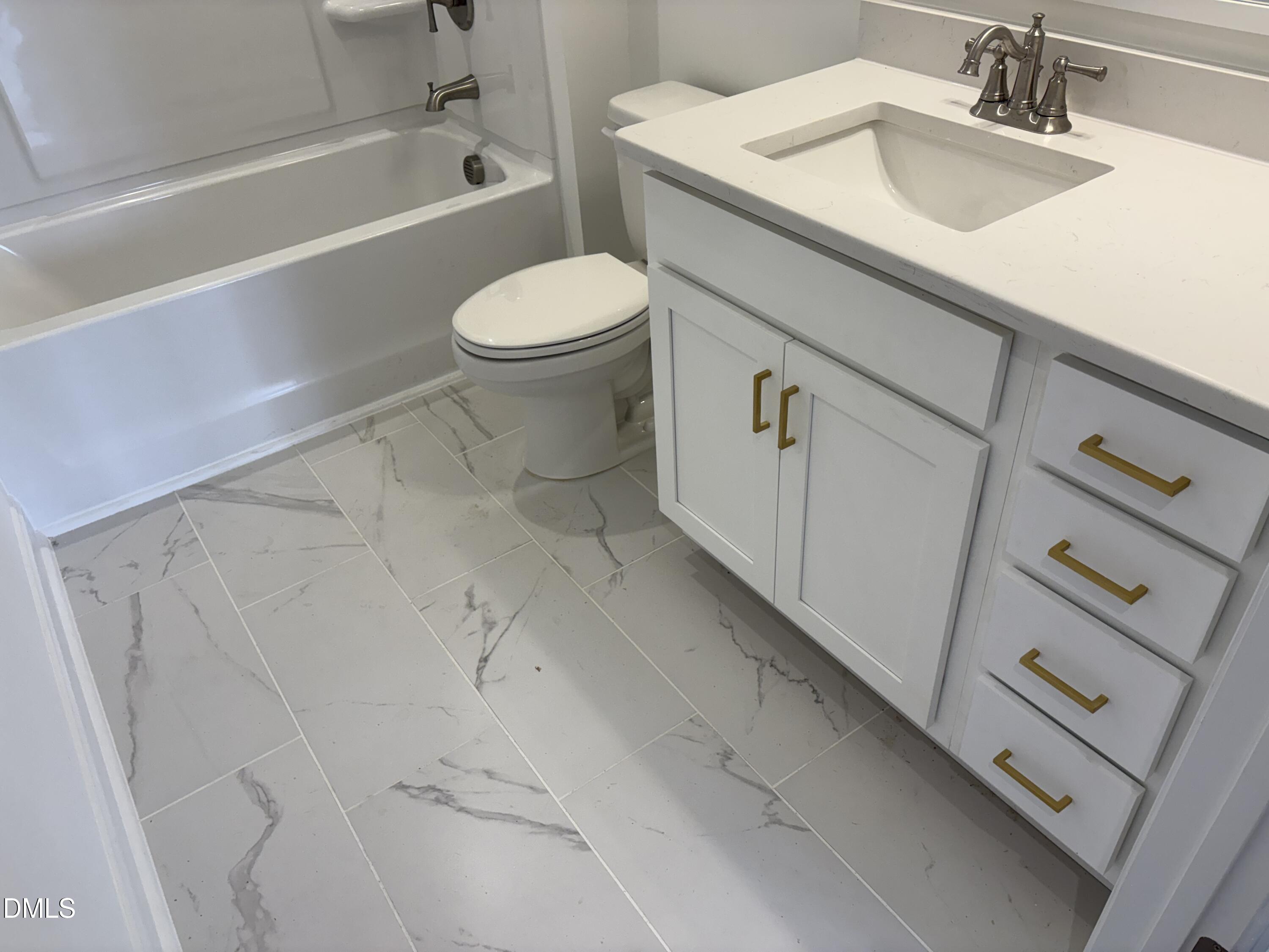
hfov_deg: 67.3
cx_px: 634
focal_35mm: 26
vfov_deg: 53.1
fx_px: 953
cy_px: 476
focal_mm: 5.96
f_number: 1.6
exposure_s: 1/120
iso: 80
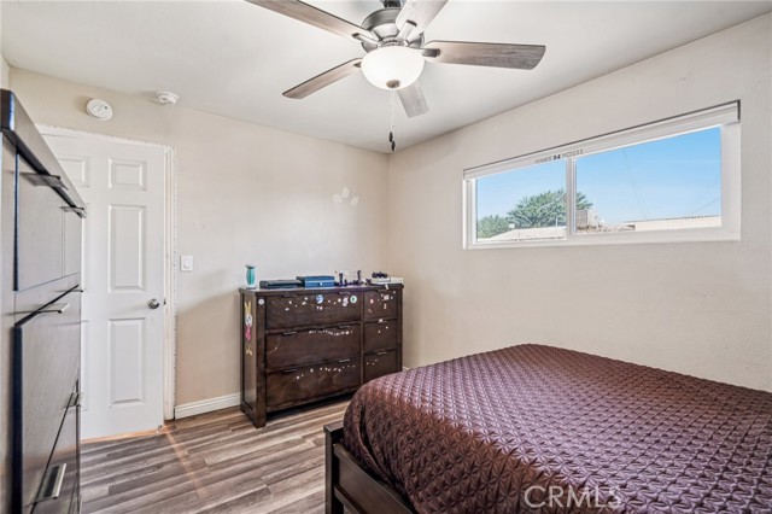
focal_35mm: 16
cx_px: 386
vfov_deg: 73.7
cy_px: 257
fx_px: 343
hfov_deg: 96.8
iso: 400
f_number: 8
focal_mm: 16
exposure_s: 1/4
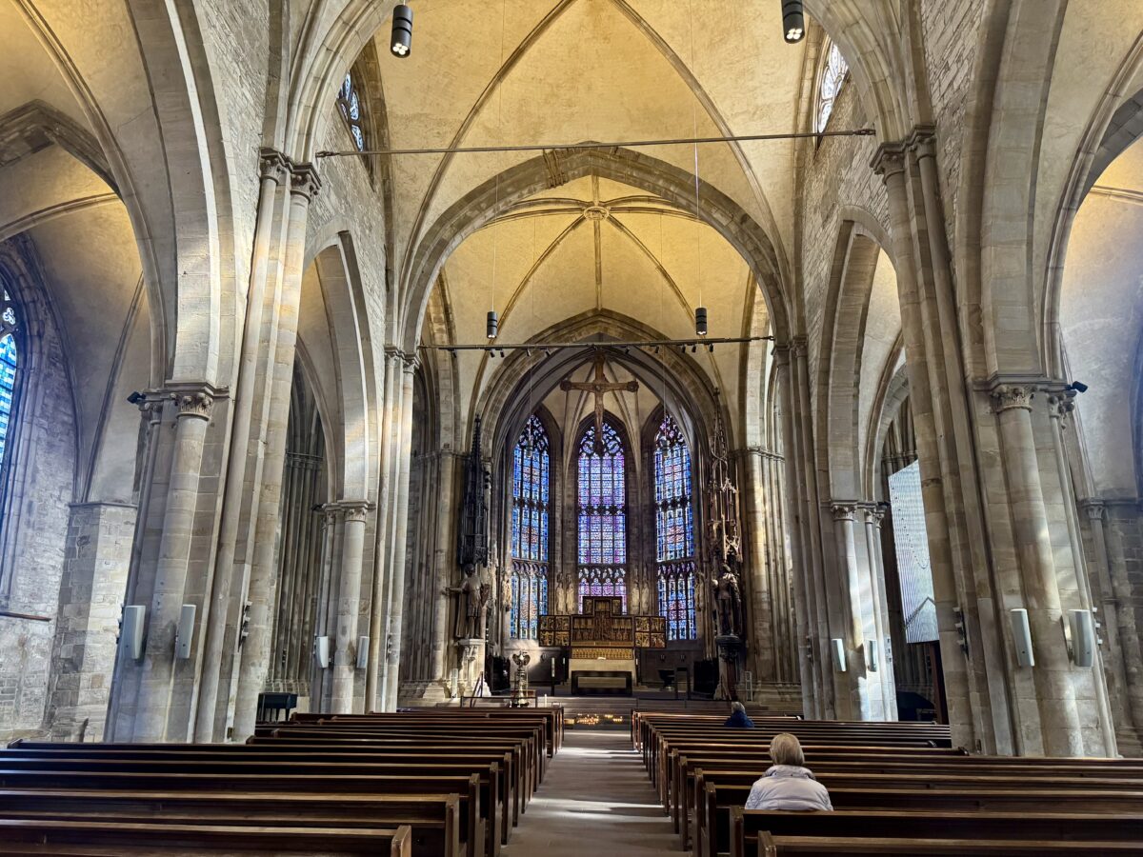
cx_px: 572
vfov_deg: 56.8
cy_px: 428
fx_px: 792
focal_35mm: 24
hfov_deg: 71.6
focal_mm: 6.76
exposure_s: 1/49
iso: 500
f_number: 1.78
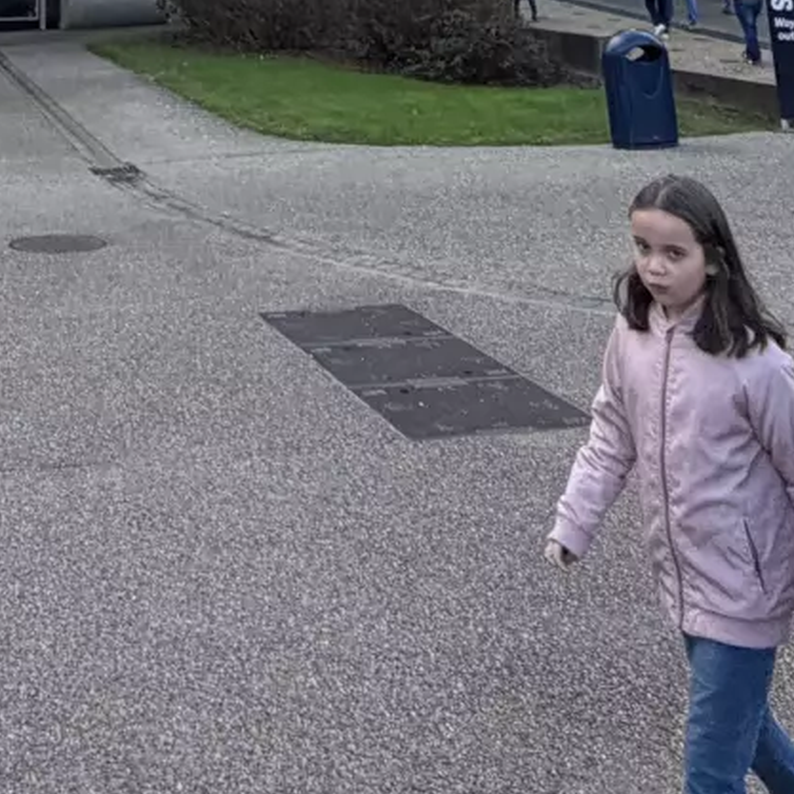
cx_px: 149
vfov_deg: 22.9
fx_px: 1479
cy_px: -466
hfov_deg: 29.3
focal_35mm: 57
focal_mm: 2.22
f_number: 2.2
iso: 40
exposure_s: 1/518
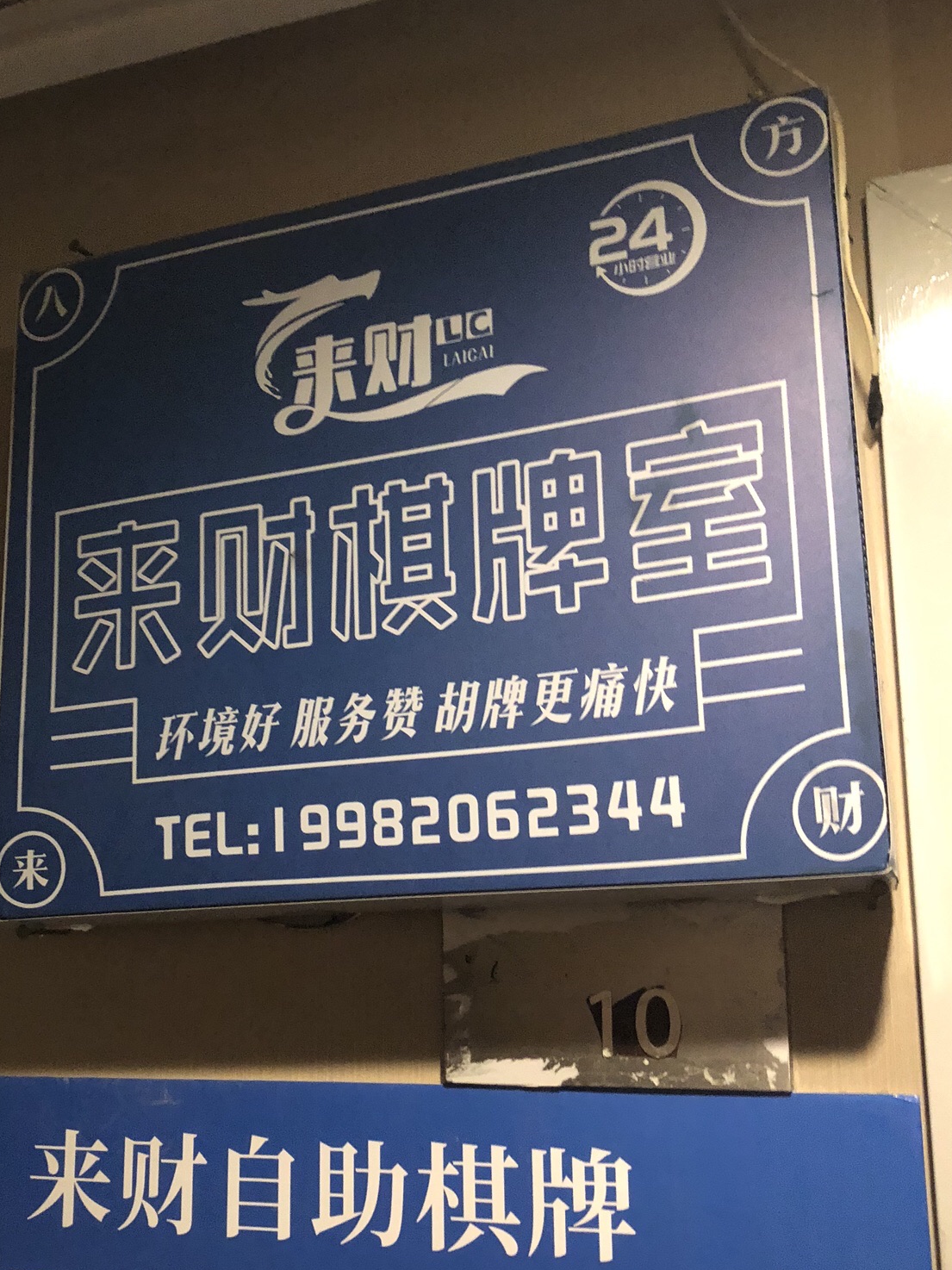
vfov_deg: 48.7
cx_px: 357
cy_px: 762
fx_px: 1394
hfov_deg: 37.5
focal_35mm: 38
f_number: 1.8
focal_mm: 3.99
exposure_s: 1/6
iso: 80
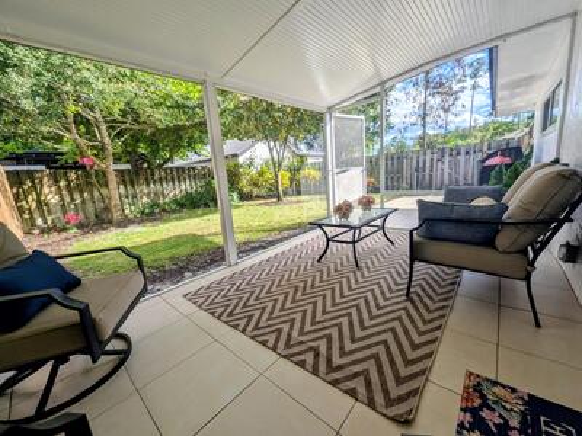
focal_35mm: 13
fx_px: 219
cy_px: 218
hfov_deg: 106.2
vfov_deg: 89.9
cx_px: 291
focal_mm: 1.95
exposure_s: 1/756
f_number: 2.2
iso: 43
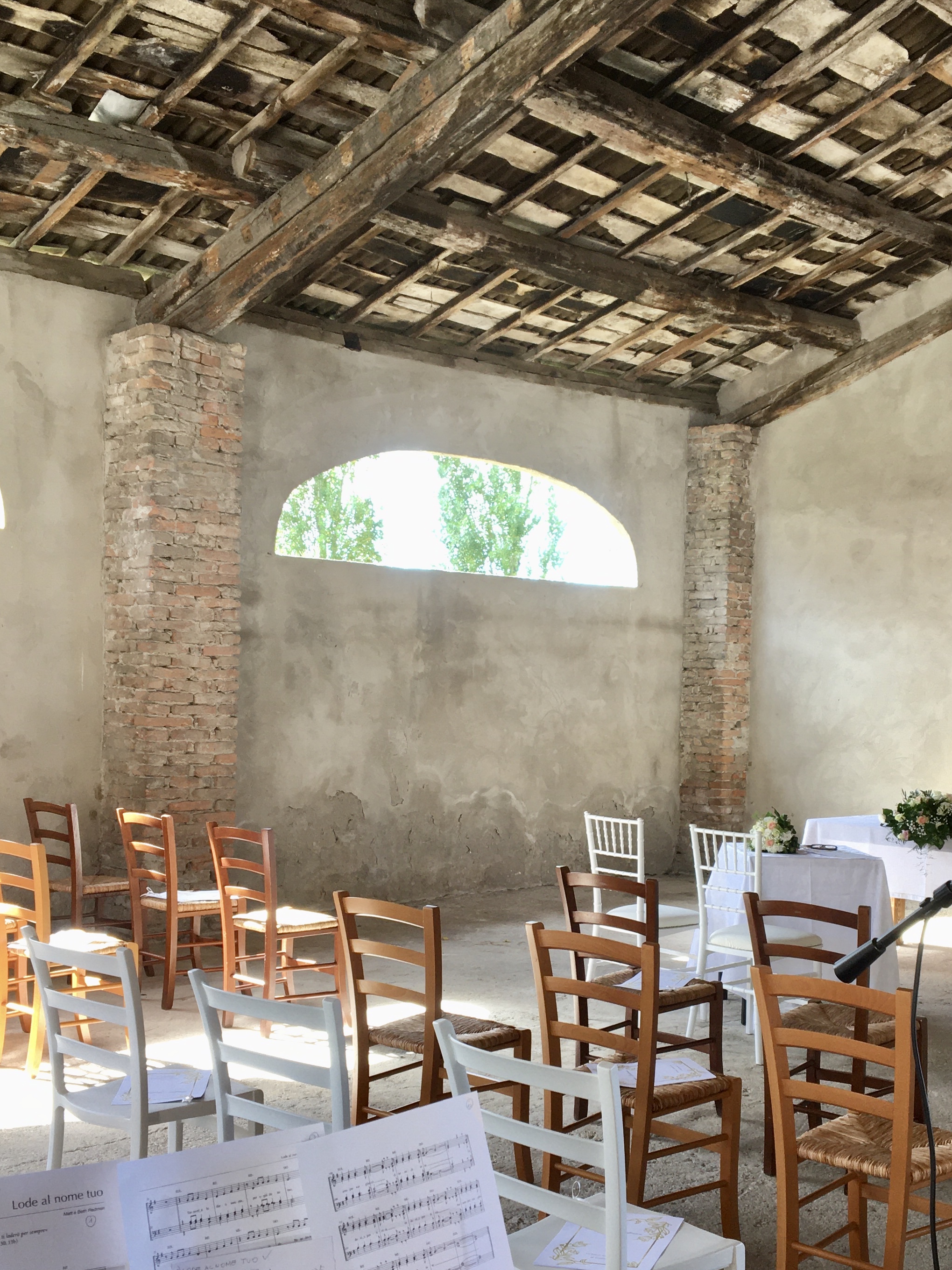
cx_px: 578
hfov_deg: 33.5
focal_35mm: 43
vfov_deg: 43.6
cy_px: 783
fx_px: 1577
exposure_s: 1/100
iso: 40
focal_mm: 4.15
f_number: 2.2
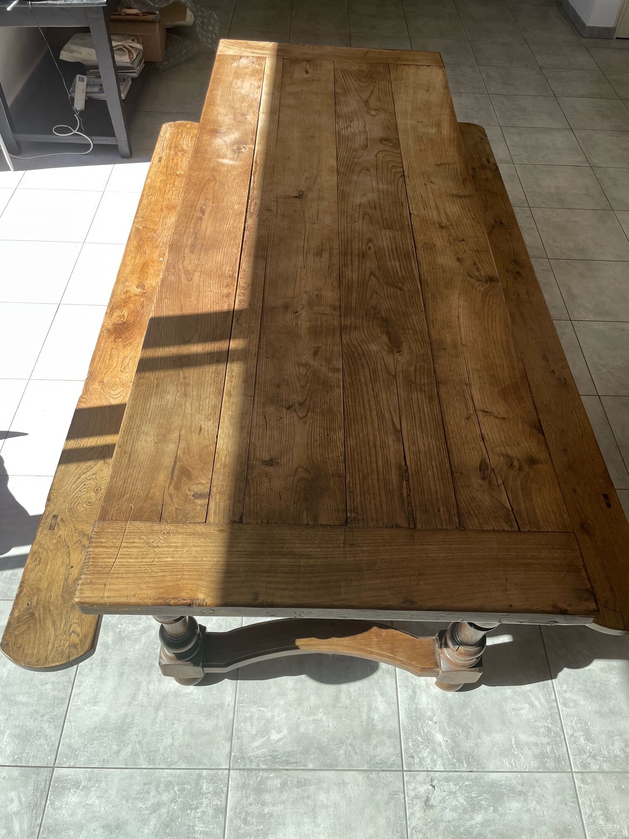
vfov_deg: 67.3
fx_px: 630
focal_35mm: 26
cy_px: 420
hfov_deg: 53.1
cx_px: 314
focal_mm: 4.2
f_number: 1.6
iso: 32
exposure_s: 1/1208
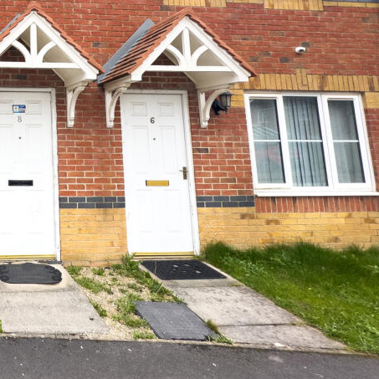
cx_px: -35
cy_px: 90
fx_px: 347
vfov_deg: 54.4
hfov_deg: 44.3
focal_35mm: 28
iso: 40
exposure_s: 1/200
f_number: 2.2
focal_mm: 2.22
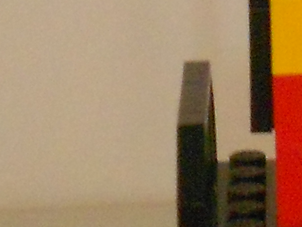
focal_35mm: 349
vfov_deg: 4.3
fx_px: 3044
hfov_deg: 5.5
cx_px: 675
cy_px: 9
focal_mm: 8.8
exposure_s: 1/20
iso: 400
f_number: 4.5
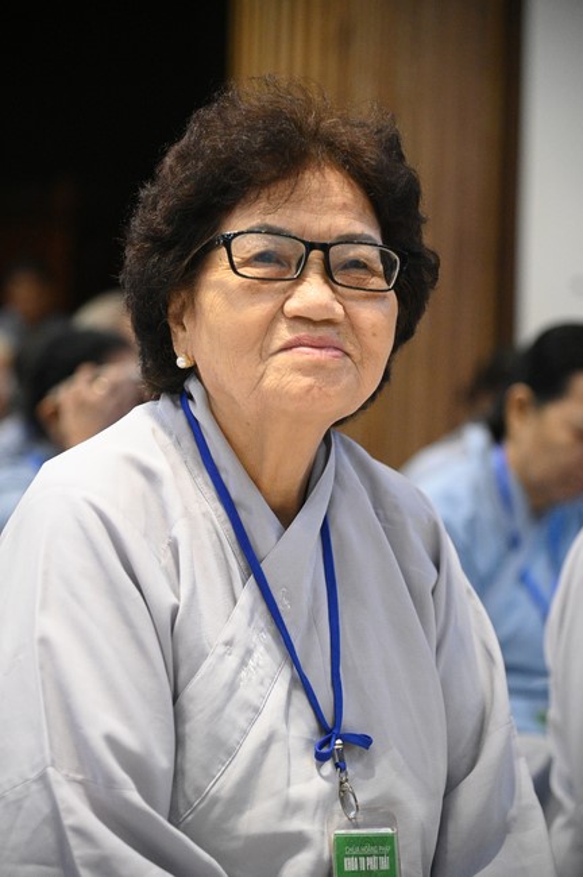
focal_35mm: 105
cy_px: 438
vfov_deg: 19.5
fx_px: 2556
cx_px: 292
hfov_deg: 13.0
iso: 10000
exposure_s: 1/400
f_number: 4
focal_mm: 105
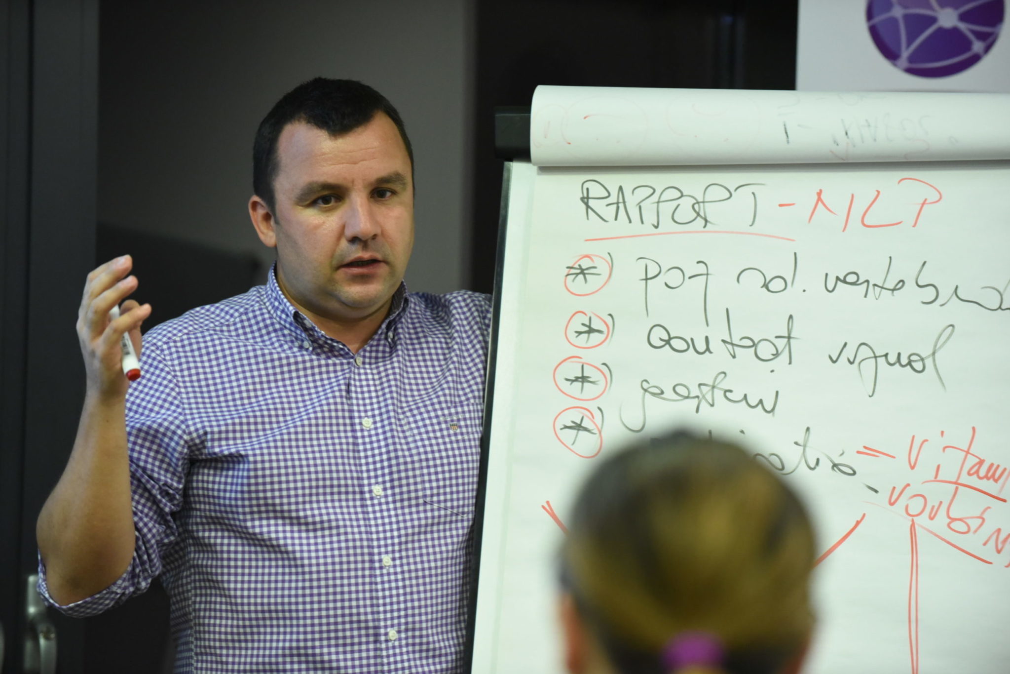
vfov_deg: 8.9
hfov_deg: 13.2
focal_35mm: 155
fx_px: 4349
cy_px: 337
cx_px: 505
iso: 4000
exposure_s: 1/125
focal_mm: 155
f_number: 3.5
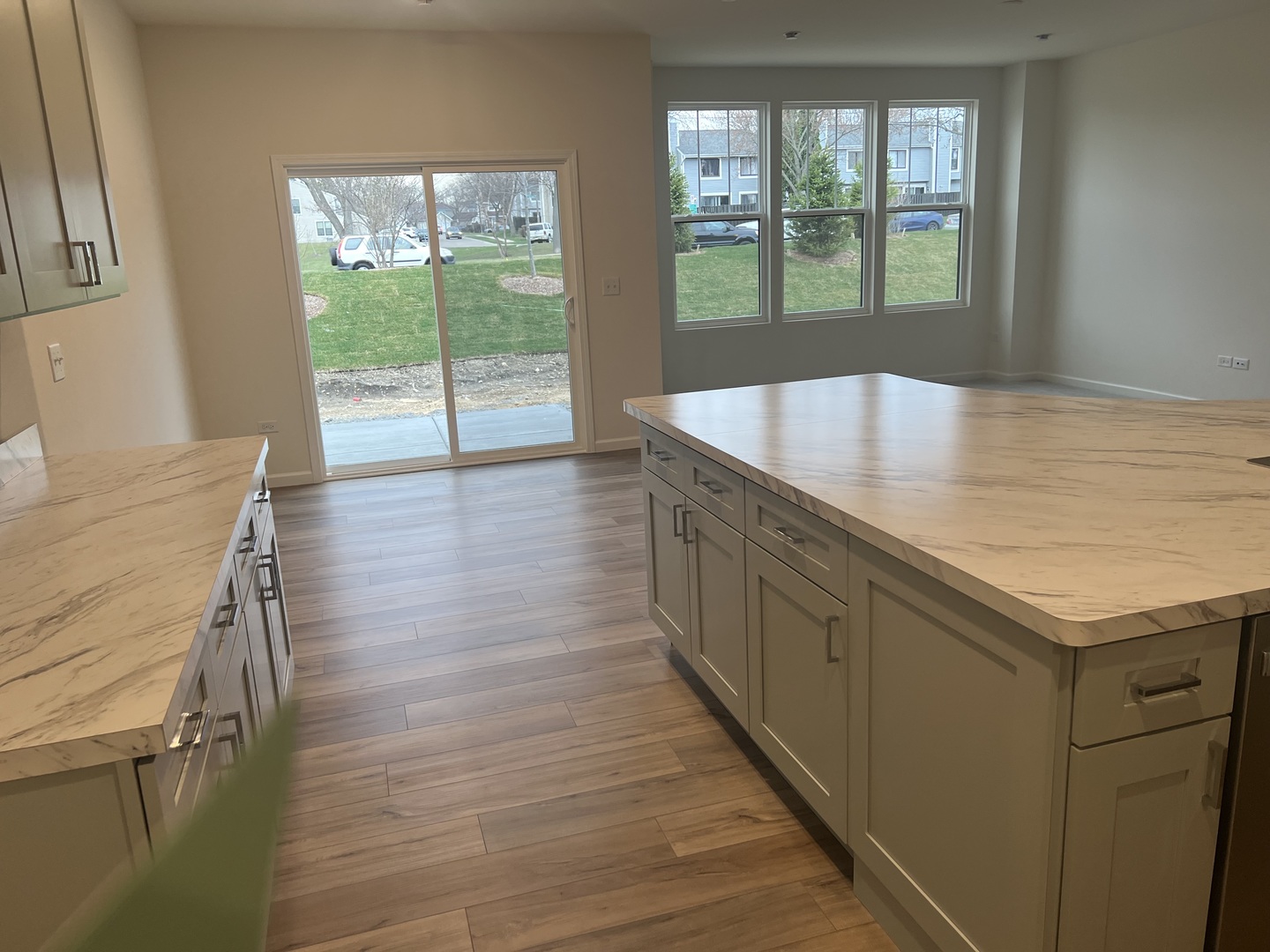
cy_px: 476
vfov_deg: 53.1
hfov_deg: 67.3
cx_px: 635
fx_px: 954
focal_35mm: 26
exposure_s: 1/120
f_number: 1.5
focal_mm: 5.7
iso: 125
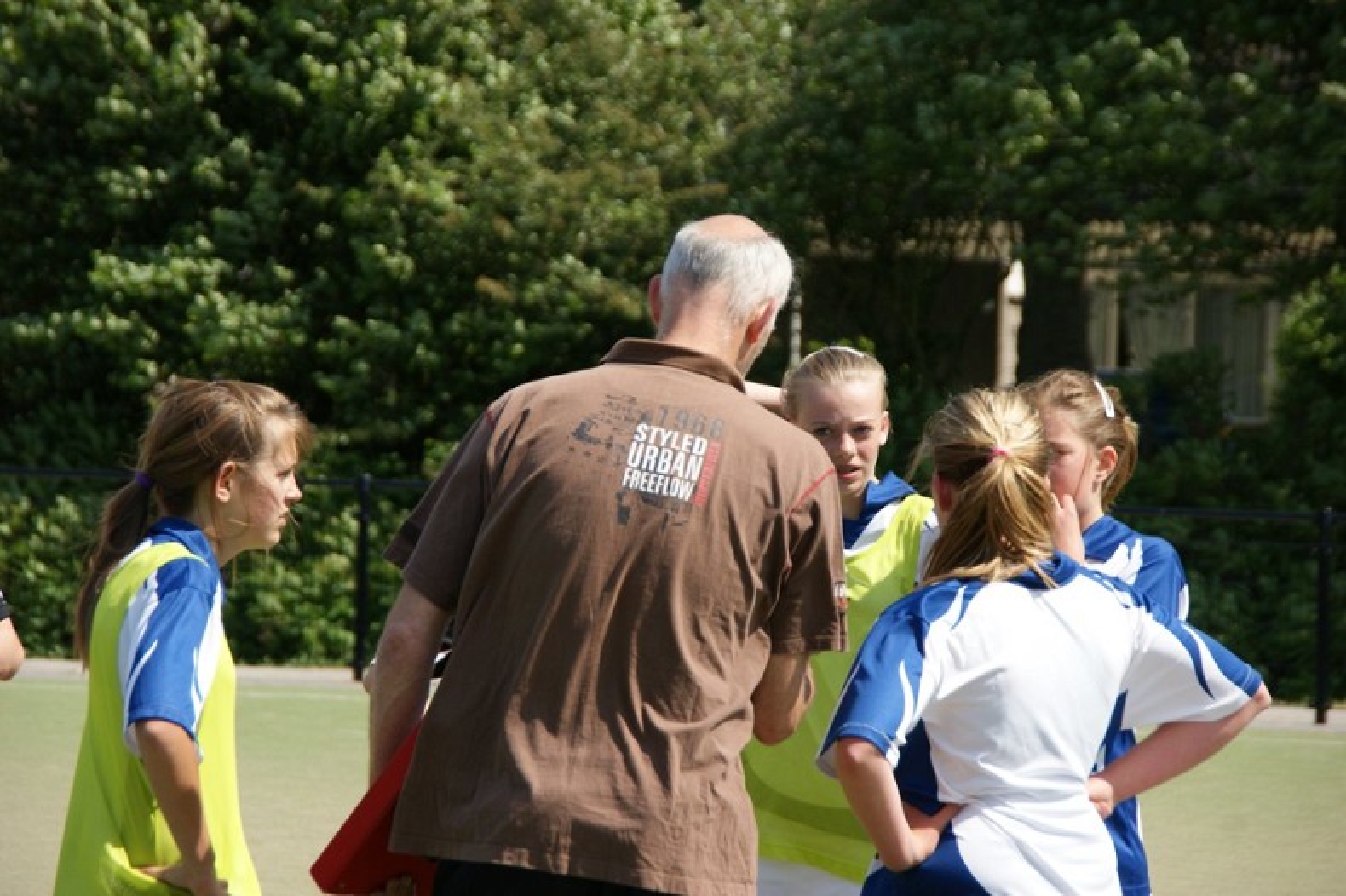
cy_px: 448
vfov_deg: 7.6
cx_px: 673
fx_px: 6727
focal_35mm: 180
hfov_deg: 11.4
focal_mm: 120
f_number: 6.3
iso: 200
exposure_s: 1/400
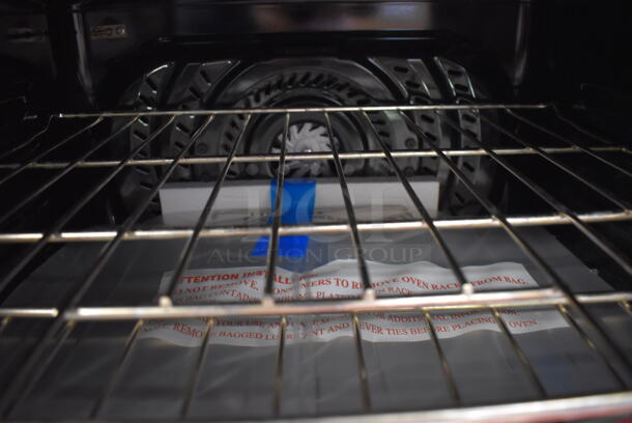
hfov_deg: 67.3
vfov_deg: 48.0
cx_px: 316
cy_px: 212
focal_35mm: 27
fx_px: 474
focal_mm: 18
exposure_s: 1/30
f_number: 3.5
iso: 2500
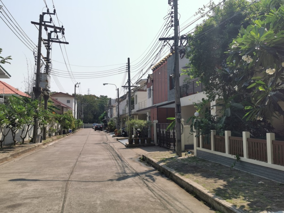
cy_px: 106
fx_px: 246
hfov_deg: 60.0
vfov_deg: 46.8
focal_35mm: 30
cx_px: 142
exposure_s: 1/4032
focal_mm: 5.56
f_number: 1.6
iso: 50
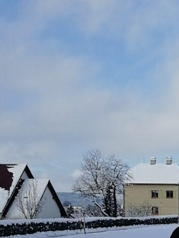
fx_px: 586
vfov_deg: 20.2
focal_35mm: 85
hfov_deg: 16.3
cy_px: 346
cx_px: 245
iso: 50
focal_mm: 3.95
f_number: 2.2
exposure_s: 1/1351
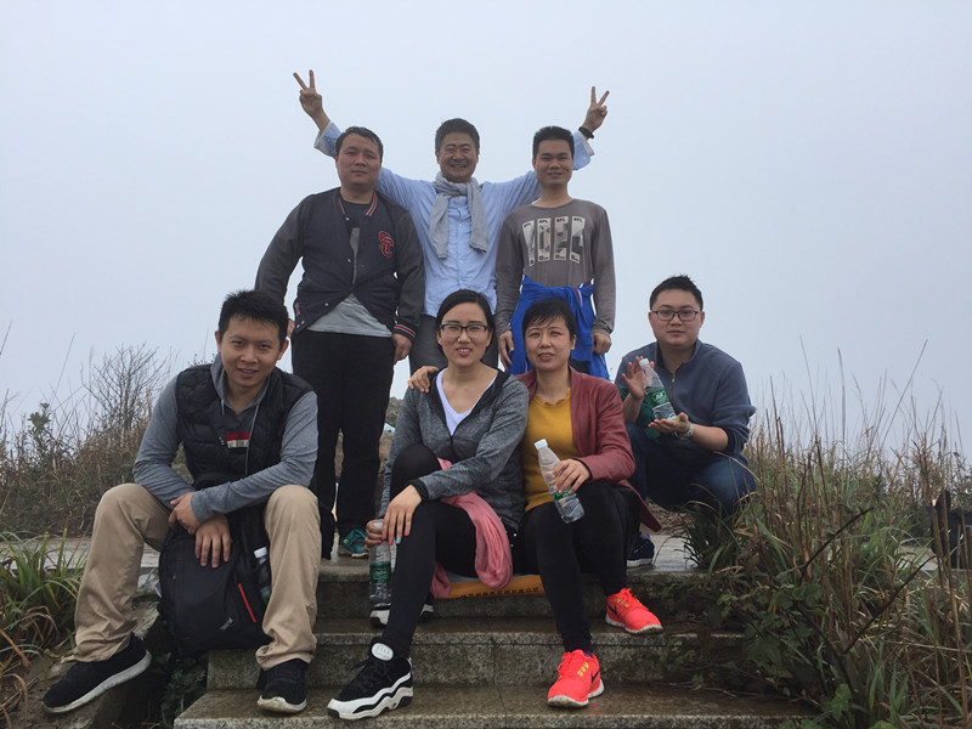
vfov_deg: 48.2
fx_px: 814
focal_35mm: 29
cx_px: 486
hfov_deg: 61.7
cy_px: 364
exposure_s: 1/1582
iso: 32
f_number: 2.2
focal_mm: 4.15
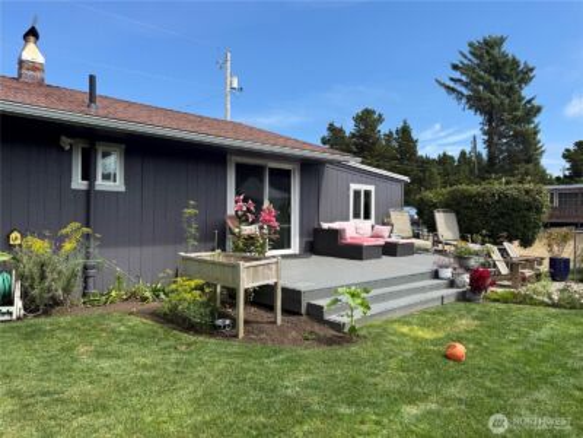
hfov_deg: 71.6
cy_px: 219
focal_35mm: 24
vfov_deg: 56.8
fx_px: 404
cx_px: 292
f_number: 1.78
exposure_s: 1/2907
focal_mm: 6.76
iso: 80
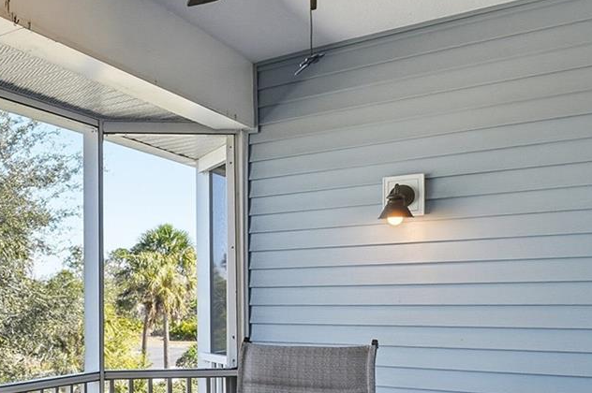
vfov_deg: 34.3
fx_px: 624
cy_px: 292
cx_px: 33
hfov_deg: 44.9
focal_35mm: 38
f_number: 8
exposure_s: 1/250
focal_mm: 10
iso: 200
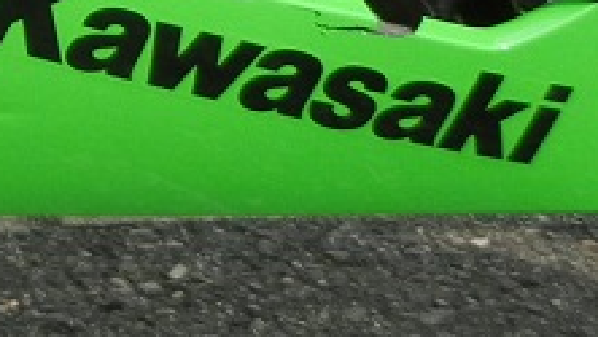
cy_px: -515
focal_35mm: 453
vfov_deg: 2.7
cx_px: -1010
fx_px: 7185
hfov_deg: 4.6
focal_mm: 13.9
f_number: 4.3
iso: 160
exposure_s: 1/766
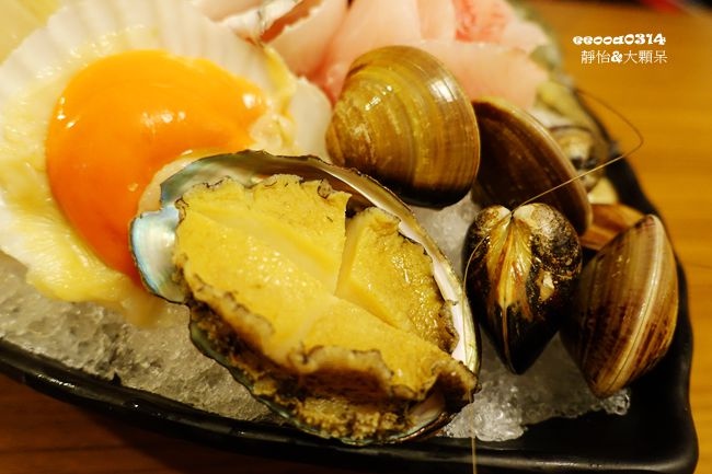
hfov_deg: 63.7
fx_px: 573
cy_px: 237
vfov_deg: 44.9
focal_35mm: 29
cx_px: 356
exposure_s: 1/20
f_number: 2.5
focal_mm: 10.7
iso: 800
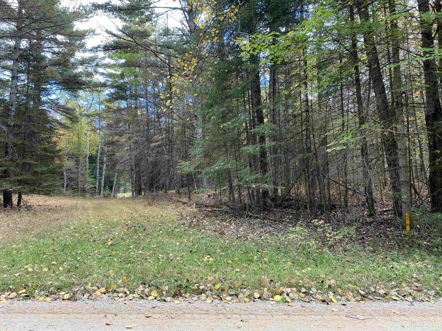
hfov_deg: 67.3
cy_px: 166
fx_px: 332
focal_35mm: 26
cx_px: 221
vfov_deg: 53.1
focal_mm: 4.25
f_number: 1.8
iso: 40
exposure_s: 1/122
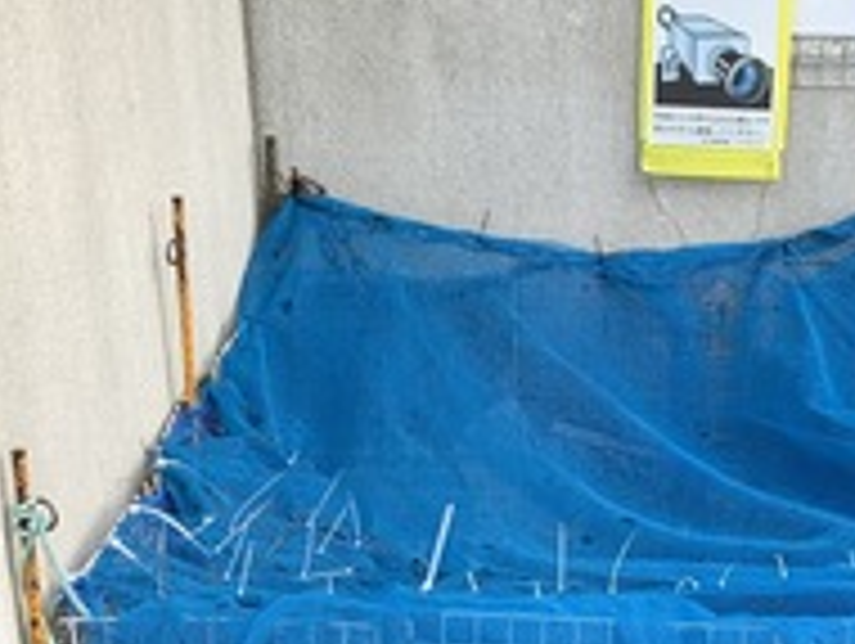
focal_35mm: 82
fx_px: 2028
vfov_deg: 17.8
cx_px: 698
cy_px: 563
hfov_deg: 23.4
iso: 25
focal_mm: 4.25
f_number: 1.8
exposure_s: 1/330
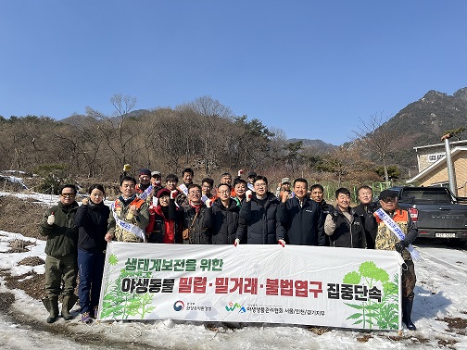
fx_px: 351
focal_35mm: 26
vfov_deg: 53.1
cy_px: 175
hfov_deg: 67.3
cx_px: 234
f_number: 1.6
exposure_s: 1/3876
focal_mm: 5.1
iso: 50
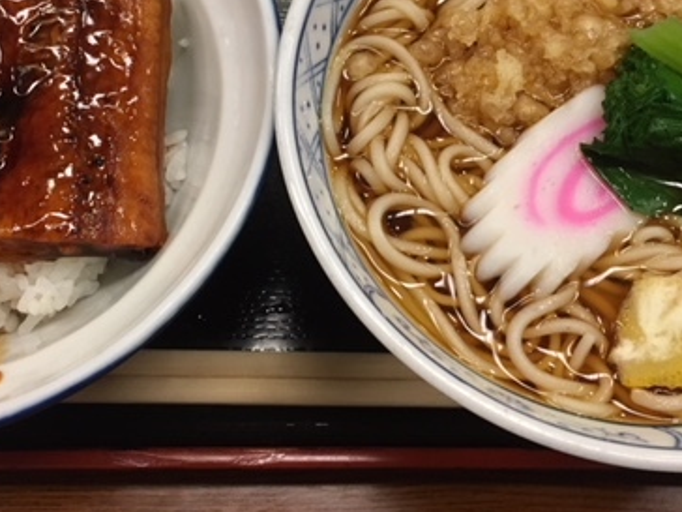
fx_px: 1005
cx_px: 332
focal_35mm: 51
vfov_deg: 28.1
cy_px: 118
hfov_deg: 37.5
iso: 160
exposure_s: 1/33
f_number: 2.2
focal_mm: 4.15
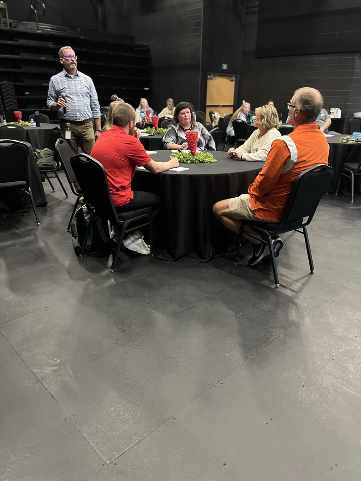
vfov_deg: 67.3
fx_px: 362
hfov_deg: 53.1
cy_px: 240
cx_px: 180
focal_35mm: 26
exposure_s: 1/30
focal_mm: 5.1
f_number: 1.6
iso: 640
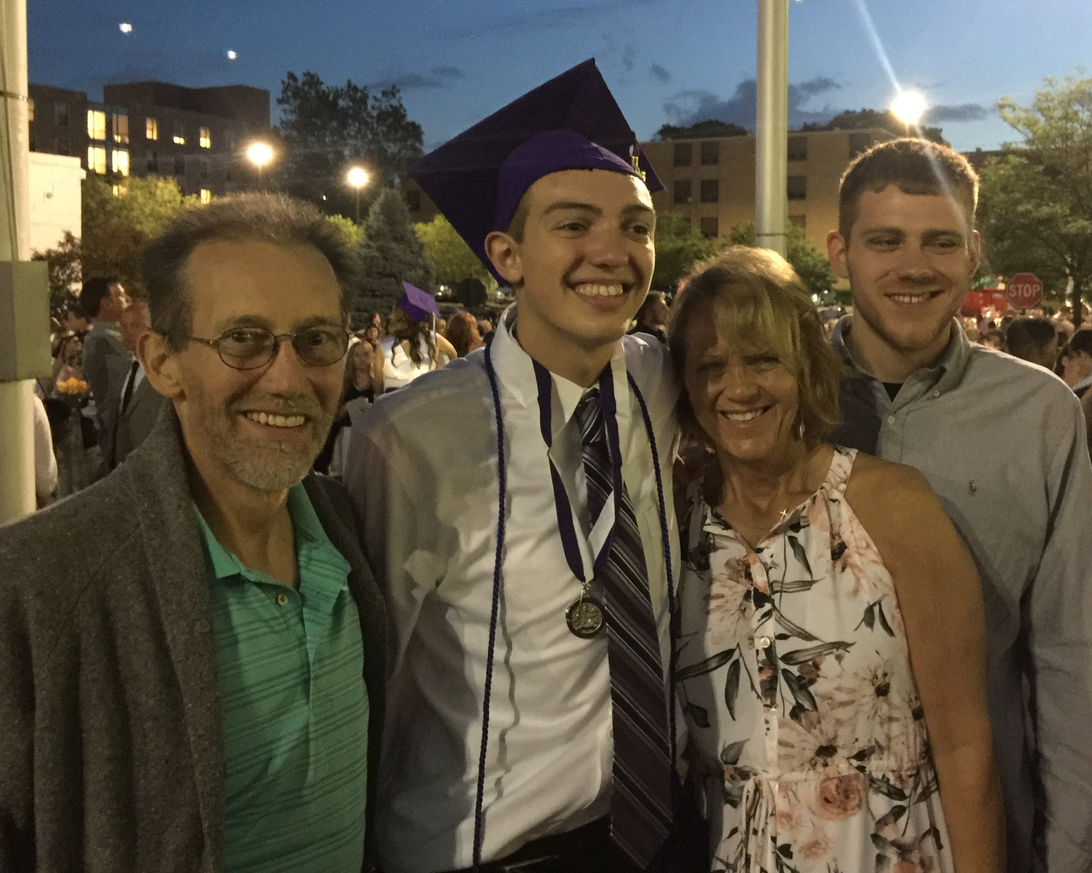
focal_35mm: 31
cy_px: 439
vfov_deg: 47.1
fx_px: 1002
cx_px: 513
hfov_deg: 57.1
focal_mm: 4.15
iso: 160
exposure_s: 1/4
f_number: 2.2
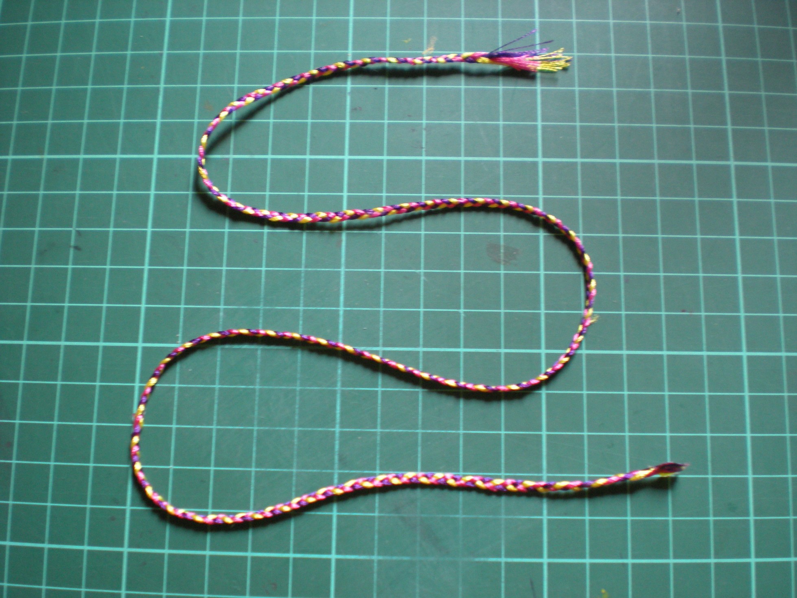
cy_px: 299
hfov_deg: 49.0
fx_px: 875
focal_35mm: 38
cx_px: 398
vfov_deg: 37.7
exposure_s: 1/35
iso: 200
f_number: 3.1
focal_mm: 6.3
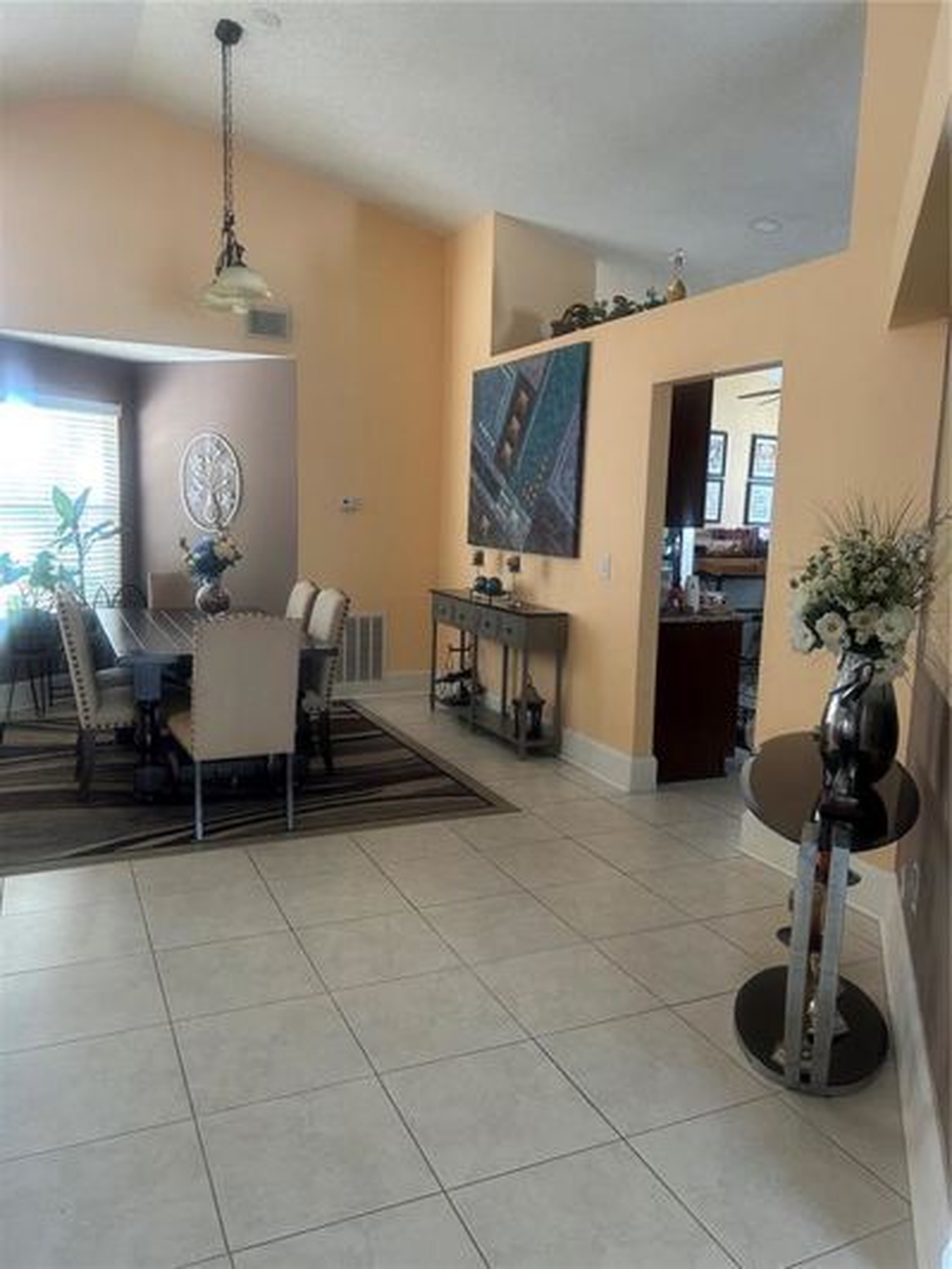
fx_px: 953
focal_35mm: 26
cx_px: 476
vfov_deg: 67.3
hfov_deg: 53.1
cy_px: 634
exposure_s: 1/60
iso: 160
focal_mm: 5.7
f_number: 1.5
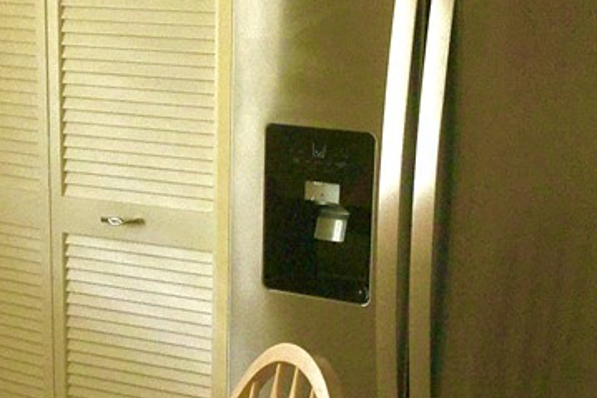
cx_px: 160
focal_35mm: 86
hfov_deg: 23.4
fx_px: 1425
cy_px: 278
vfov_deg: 15.8
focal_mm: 4.15
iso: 25
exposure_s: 1/342
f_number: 2.2
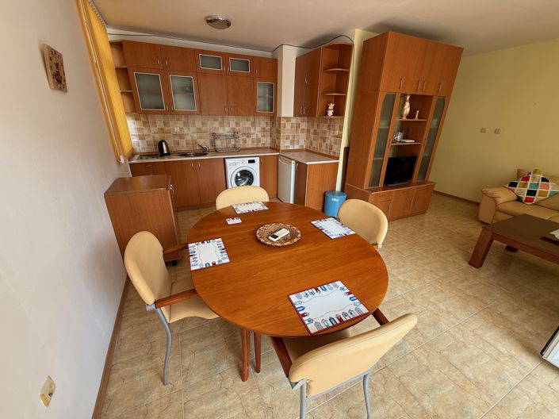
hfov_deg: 102.1
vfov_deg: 85.6
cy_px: 210
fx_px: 226
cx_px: 280
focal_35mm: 14
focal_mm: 2.22
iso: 64
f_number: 2.2
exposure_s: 1/99
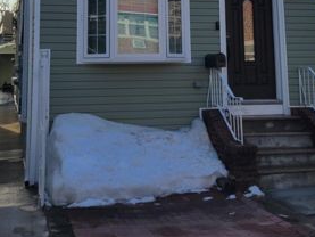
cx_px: 163
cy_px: -16
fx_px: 546
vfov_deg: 23.1
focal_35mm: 60
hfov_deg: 32.2
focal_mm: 5.4
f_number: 1.8
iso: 40
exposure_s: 1/2384
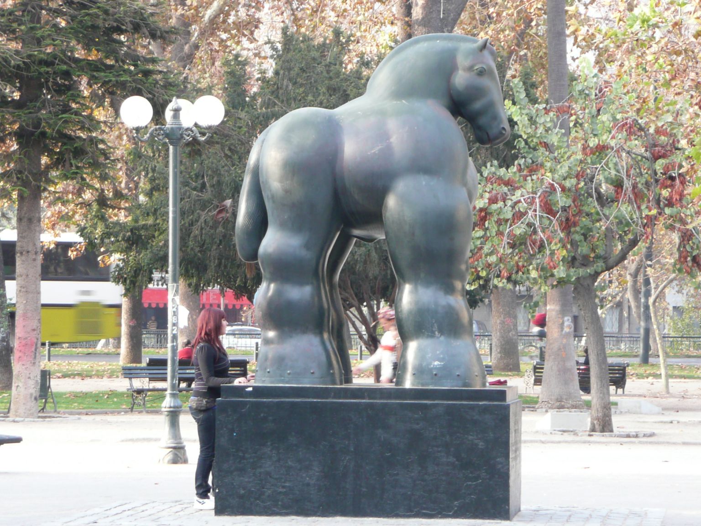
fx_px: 3848
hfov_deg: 10.4
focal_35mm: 190
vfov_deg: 7.8
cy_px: 263
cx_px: 350
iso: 125
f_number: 4.8
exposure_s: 1/30
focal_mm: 26
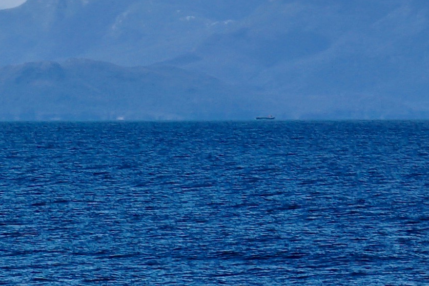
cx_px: -255
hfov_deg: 5.5
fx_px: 4391
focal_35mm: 369
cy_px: 131
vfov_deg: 3.7
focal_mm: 35
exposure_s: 1/160
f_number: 11
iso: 100
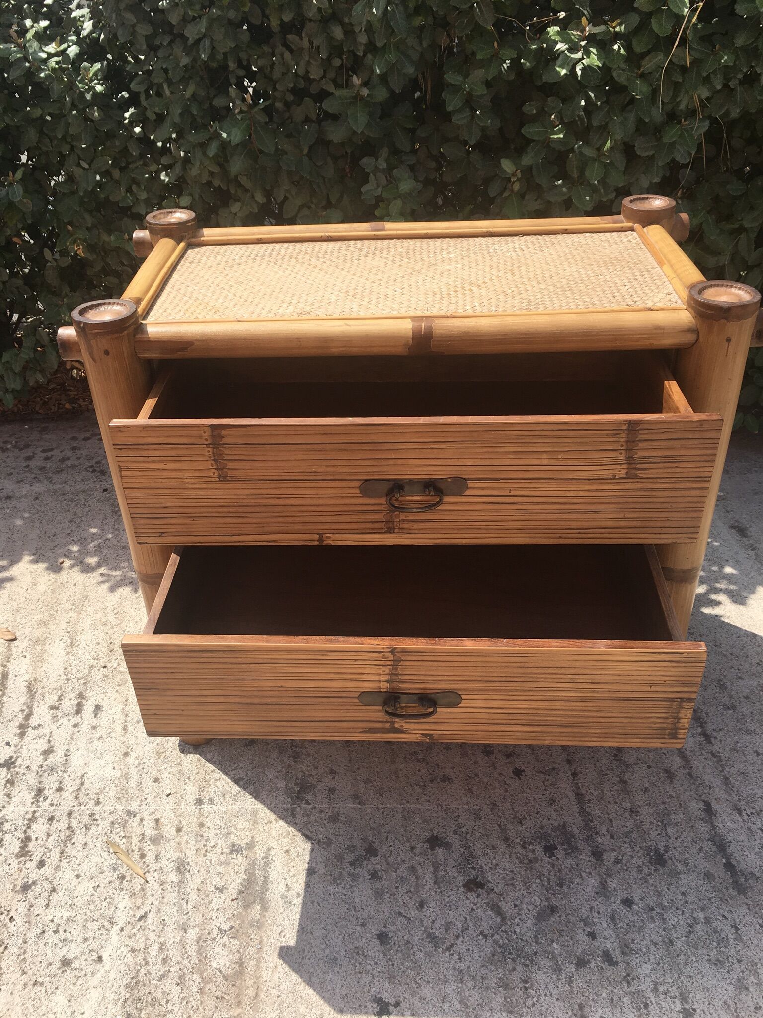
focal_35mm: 29
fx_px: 852
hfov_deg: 48.2
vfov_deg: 61.7
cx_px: 382
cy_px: 509
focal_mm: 4.15
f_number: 2.2
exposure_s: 1/1374
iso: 25
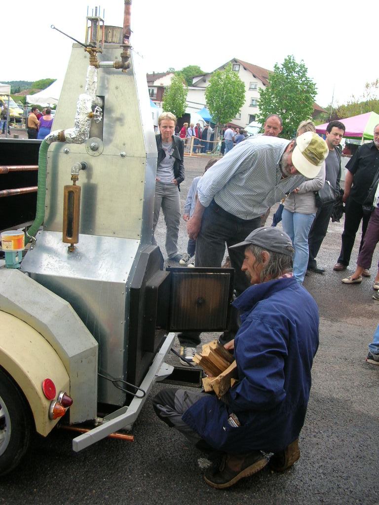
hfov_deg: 40.7
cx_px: 190
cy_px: 252
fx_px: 511
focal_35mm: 35
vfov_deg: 52.6
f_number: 2.8
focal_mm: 5.8
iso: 50
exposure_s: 1/122
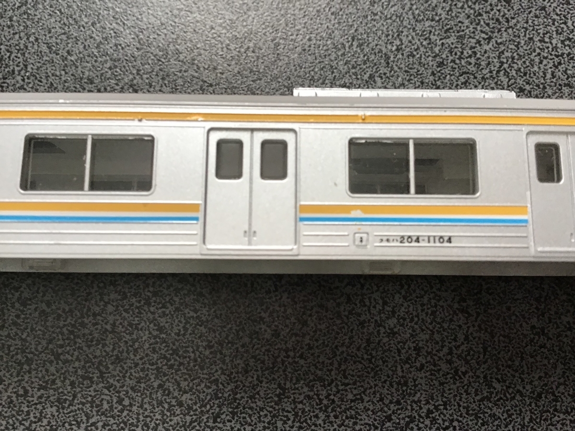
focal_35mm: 31
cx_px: 288
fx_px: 515
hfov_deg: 58.4
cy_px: 216
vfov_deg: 45.4
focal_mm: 3.3
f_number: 2.4
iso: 64
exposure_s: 1/30
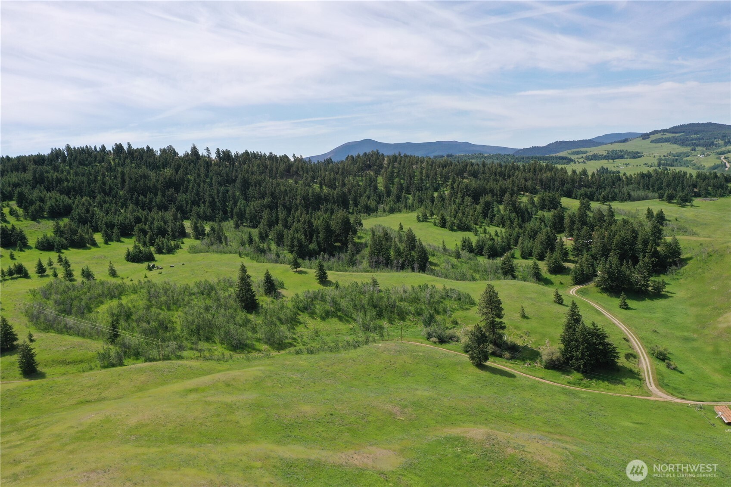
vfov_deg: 46.4
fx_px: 568
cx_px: 366
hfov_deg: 65.5
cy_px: 244
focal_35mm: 28
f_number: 5.6
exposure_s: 1/500
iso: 100
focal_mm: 10.26
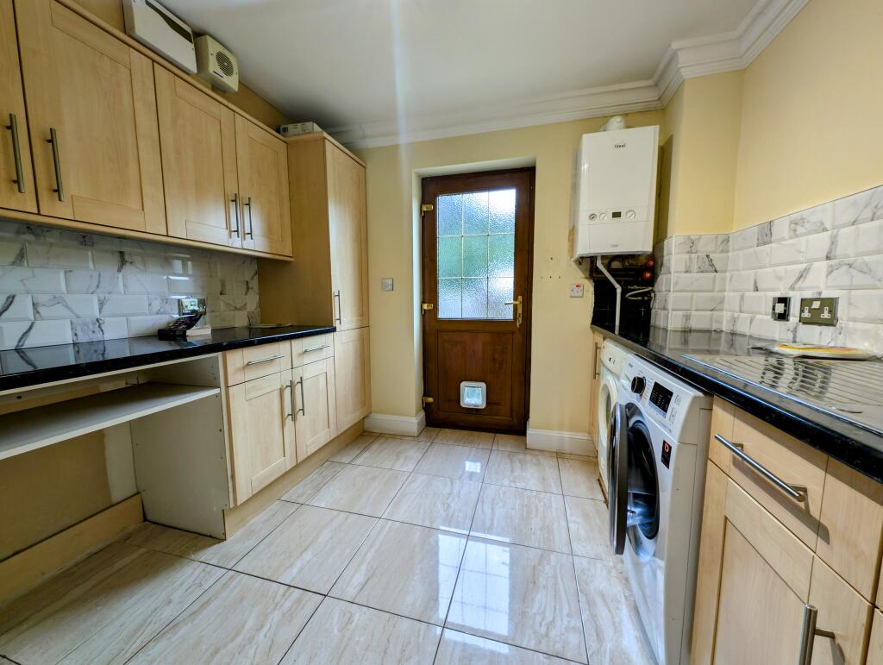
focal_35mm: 12
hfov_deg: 110.5
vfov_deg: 94.6
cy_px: 332
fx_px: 307
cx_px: 442
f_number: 1.95
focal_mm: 2.23
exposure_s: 1/31.2
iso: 42
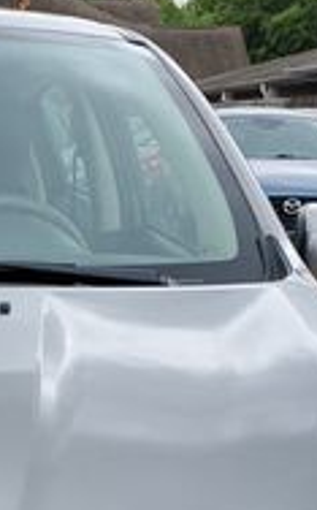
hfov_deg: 13.2
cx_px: -144
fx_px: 1303
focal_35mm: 94
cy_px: 613
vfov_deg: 20.6
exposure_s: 1/120
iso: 64
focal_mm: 4.3
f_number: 2.4
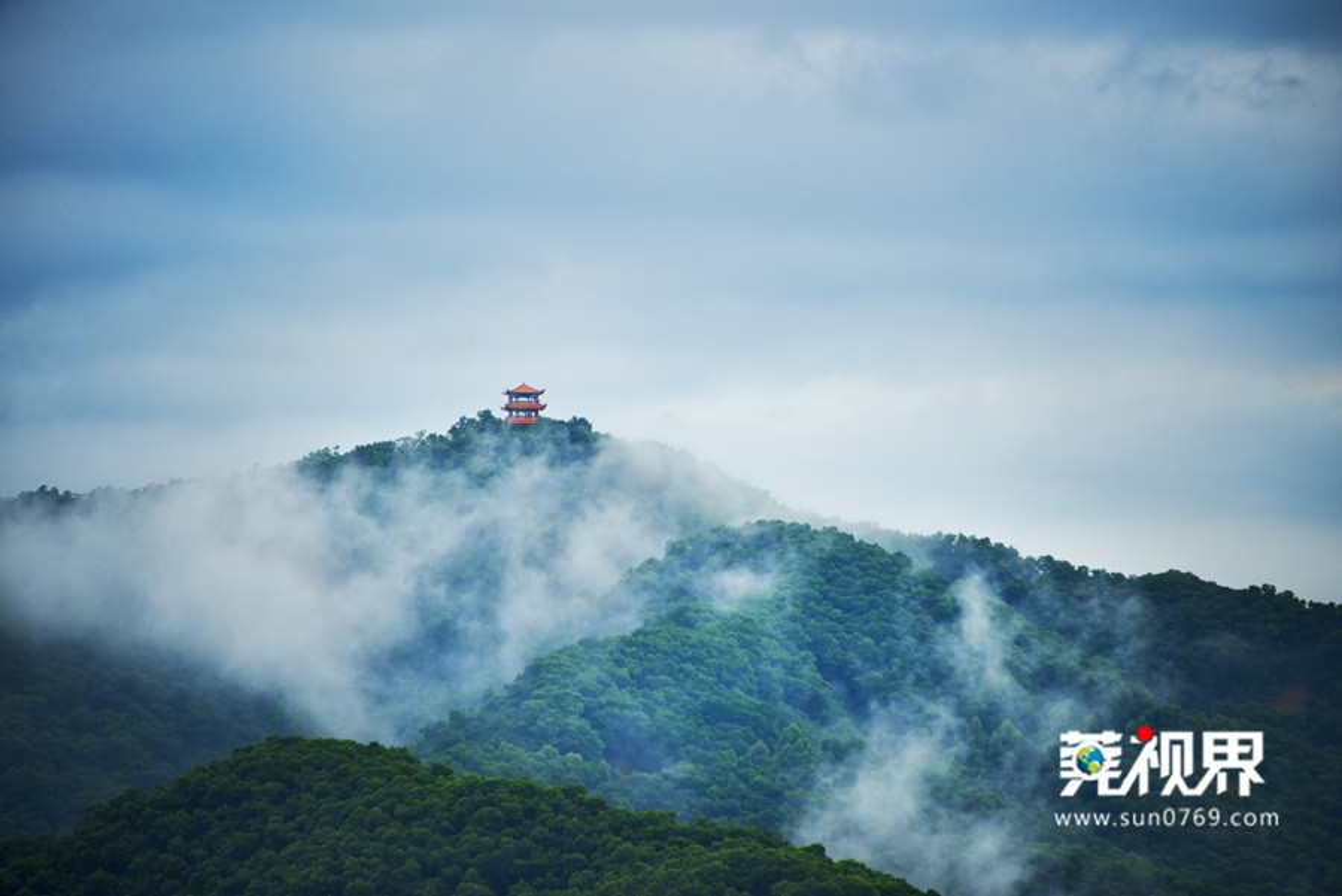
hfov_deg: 6.9
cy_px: 448
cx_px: 671
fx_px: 11188
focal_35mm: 300
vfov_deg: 4.6
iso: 250
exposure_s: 1/1250
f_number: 5.6
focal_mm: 300
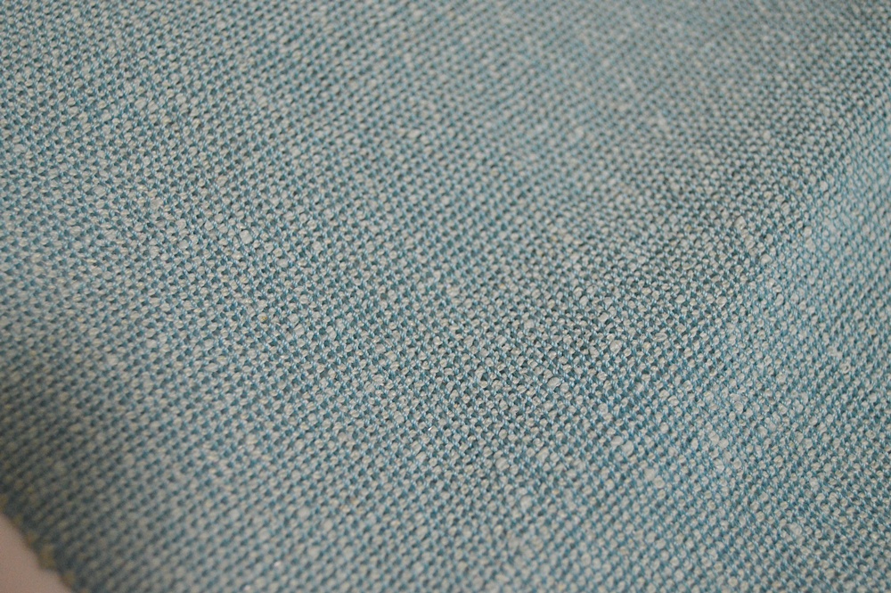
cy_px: 296
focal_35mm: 75
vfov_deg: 18.2
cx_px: 446
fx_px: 1855
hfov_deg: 27.0
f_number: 5.6
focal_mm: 50
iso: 1800
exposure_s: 1/60
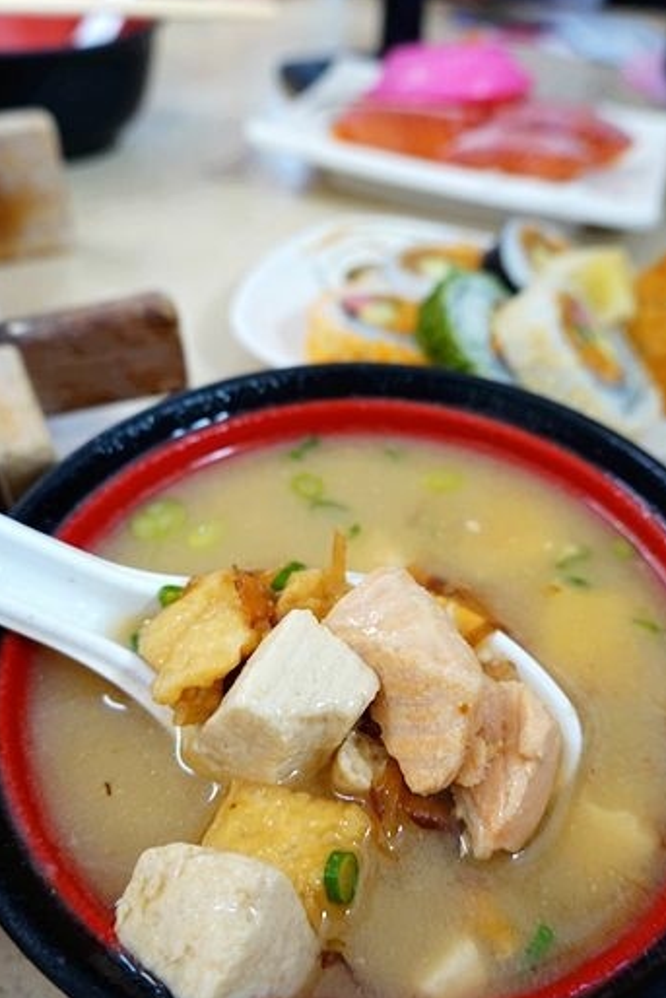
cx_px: 369
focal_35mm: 28
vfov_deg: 65.4
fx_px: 776
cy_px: 528
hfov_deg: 46.4
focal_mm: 9
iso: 200
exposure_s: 1/30
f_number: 2.8
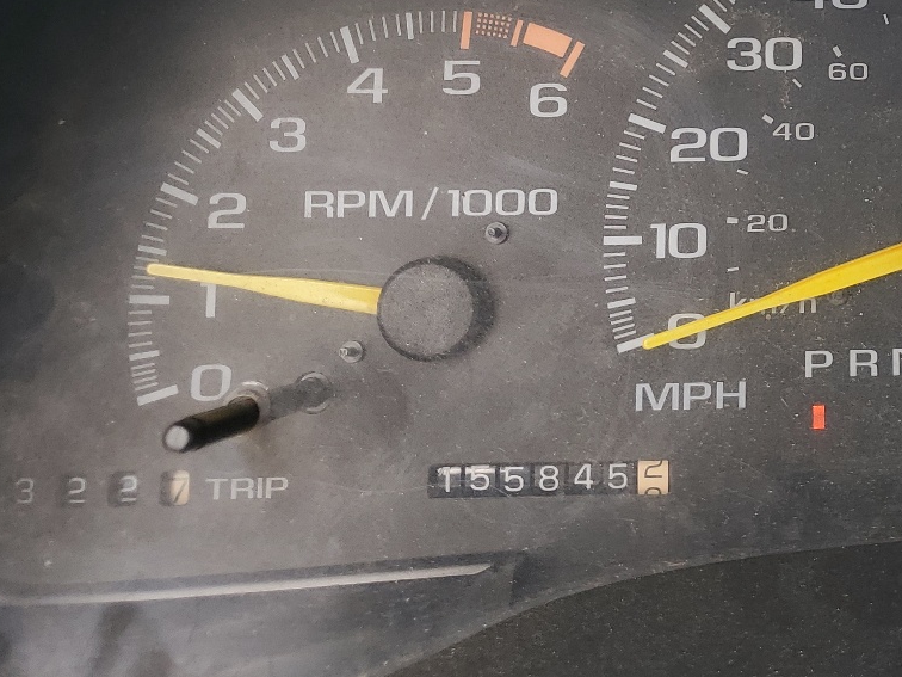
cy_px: 36
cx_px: 920
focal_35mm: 55
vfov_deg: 25.5
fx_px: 1433
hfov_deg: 32.0
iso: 50
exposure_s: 1/145
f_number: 1.5
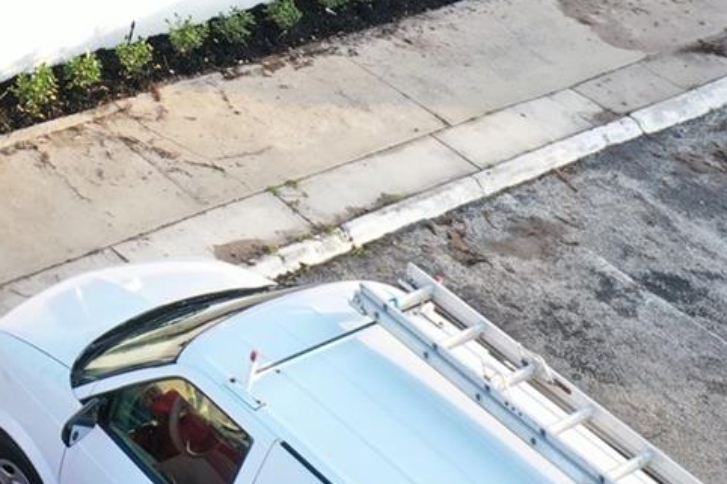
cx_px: -305
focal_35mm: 93
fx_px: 1877
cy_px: -314
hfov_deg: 19.6
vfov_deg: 13.5
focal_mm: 10.26
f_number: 4
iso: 100
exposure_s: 1/80
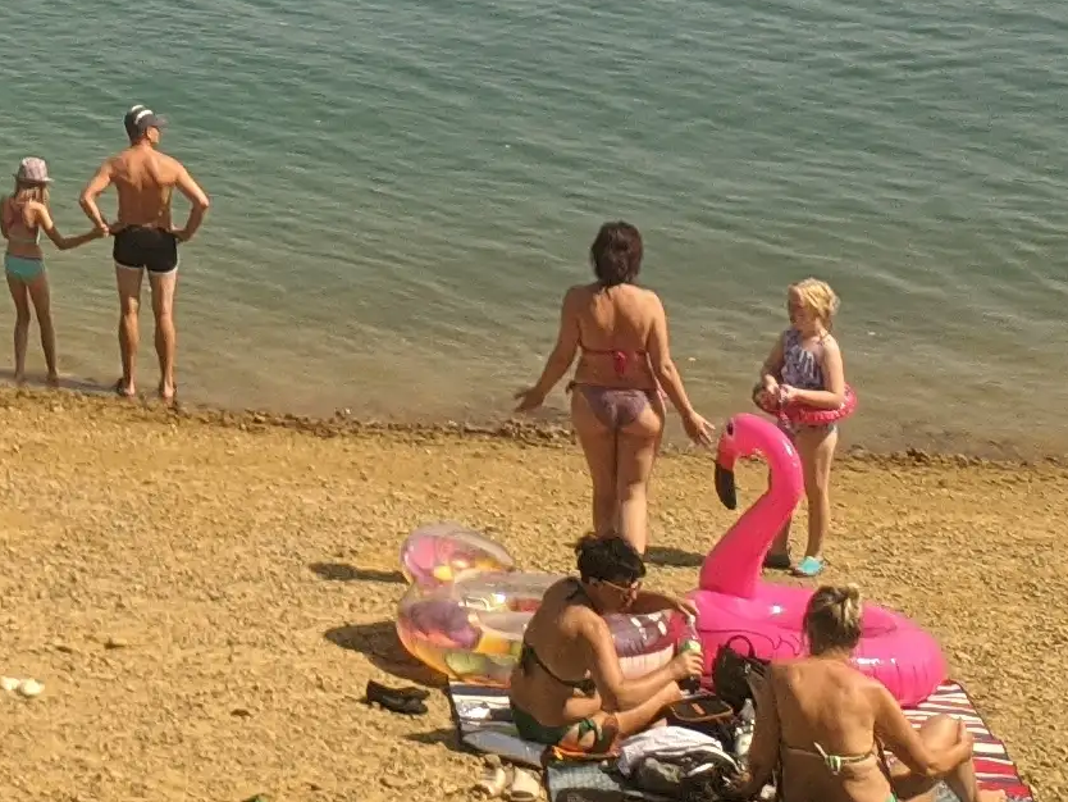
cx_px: -800
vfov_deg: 10.8
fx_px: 3580
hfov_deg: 15.0
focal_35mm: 116
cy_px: -1125
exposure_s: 1/1522
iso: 97
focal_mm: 3.94
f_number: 1.9
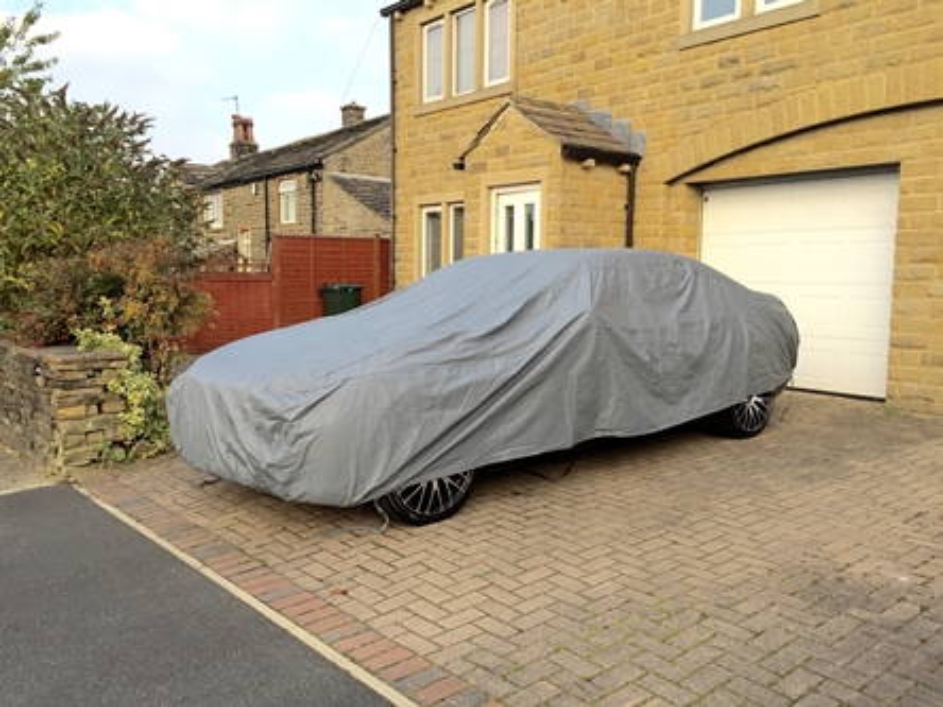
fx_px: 790
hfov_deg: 61.7
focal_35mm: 29
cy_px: 354
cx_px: 472
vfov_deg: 48.2
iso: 32
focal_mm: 4.15
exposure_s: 1/295
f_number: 2.2
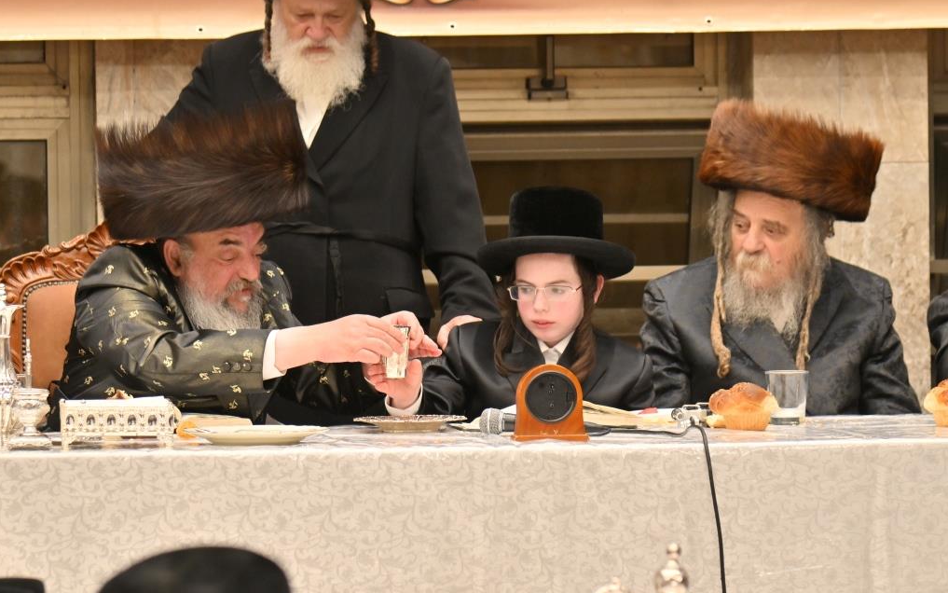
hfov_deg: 13.0
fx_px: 4160
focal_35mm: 161
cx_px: 472
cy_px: 292
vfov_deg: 8.2
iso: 500
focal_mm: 105
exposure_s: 1/200
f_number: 4
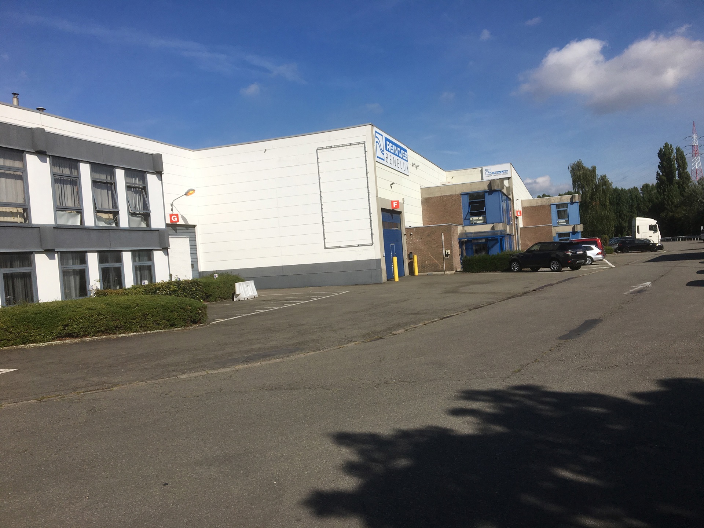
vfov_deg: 48.2
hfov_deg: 61.7
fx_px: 590
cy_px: 264
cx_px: 352
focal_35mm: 29
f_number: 2.2
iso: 25
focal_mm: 4.15
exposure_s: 1/4049
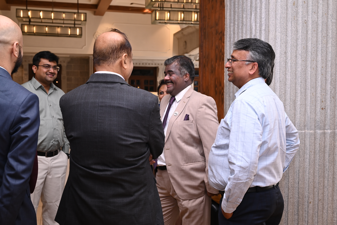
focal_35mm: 42
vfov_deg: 31.9
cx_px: 168
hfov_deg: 46.4
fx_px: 393
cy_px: 112
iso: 640
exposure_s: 1/125
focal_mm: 42
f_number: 5.6
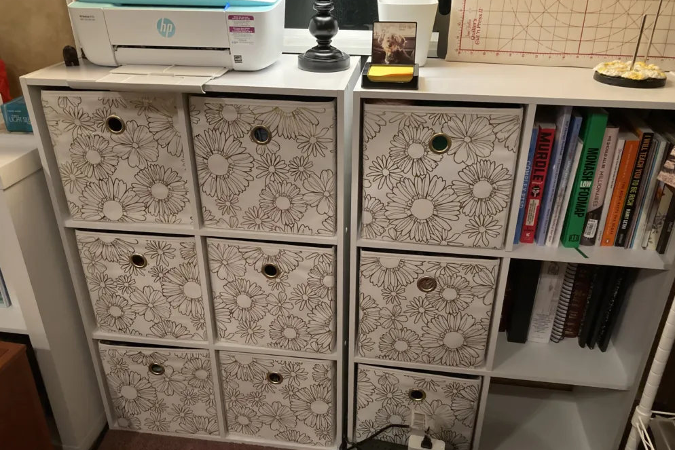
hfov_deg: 61.9
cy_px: 235
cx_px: 342
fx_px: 563
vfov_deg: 43.6
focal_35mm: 30
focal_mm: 3.99
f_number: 1.8
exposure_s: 1/30
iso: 500
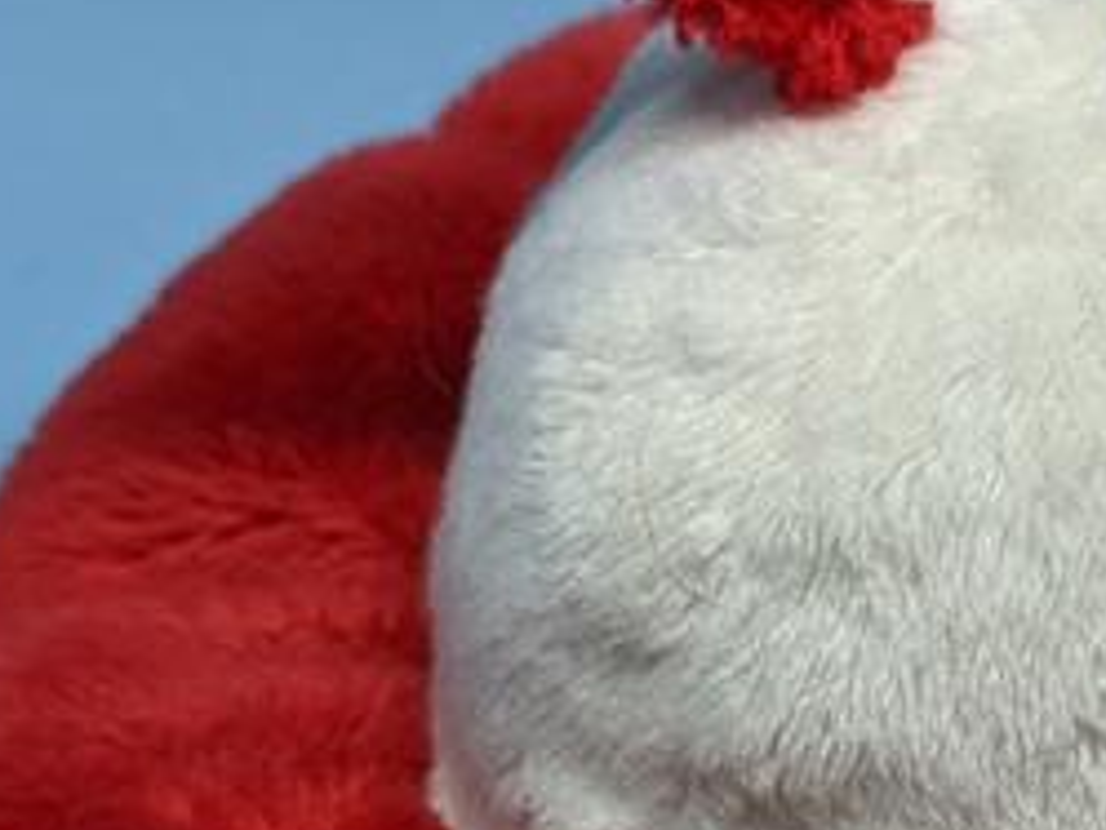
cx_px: 1008
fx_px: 3548
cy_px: 537
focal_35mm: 111
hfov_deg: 17.4
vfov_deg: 13.3
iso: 79
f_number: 1.8
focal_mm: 4.44
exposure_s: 1/120
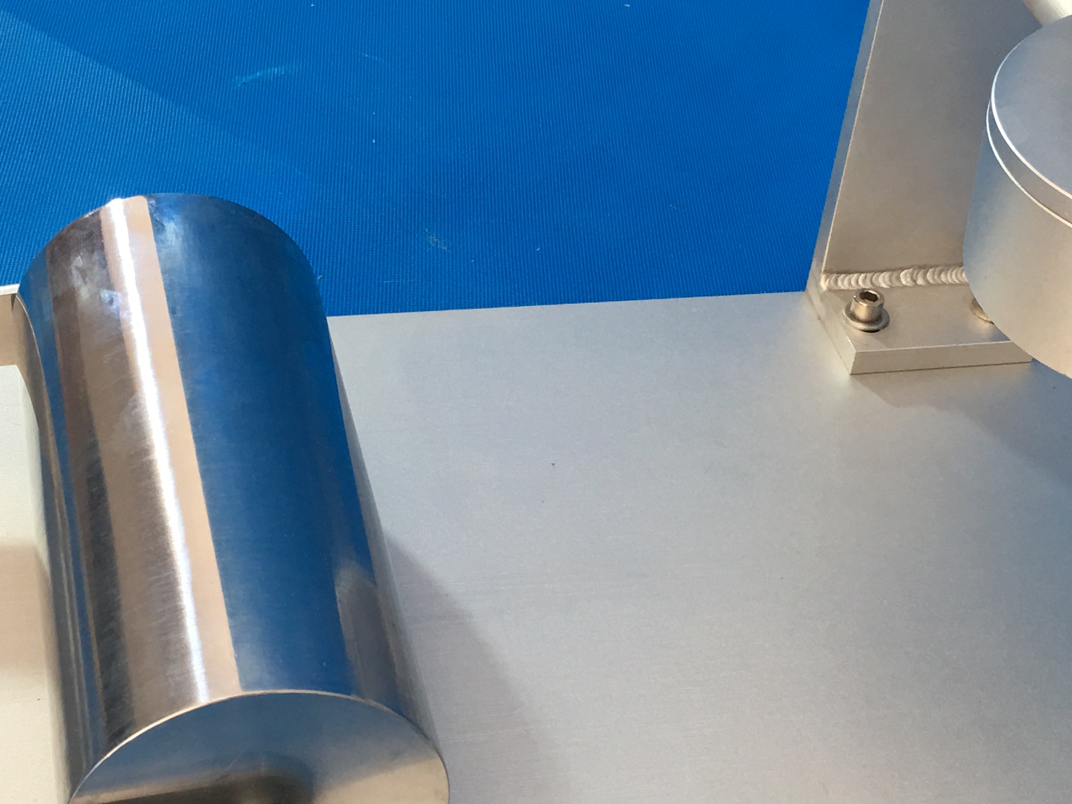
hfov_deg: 29.8
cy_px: 553
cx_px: 573
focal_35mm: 65
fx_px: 2013
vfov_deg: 22.5
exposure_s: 1/33
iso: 25
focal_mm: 4.15
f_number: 2.2
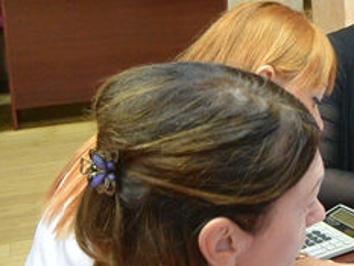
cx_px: 602
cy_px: -8
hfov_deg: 17.3
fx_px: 982
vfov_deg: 15.1
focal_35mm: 96
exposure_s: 1/60
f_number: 3.5
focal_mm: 11
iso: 900
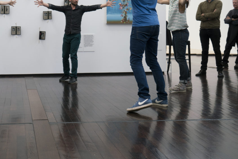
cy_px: 24
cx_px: 62
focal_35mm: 64
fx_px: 423
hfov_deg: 30.9
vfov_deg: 20.9
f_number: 4
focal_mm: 36
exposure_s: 1/125
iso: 250
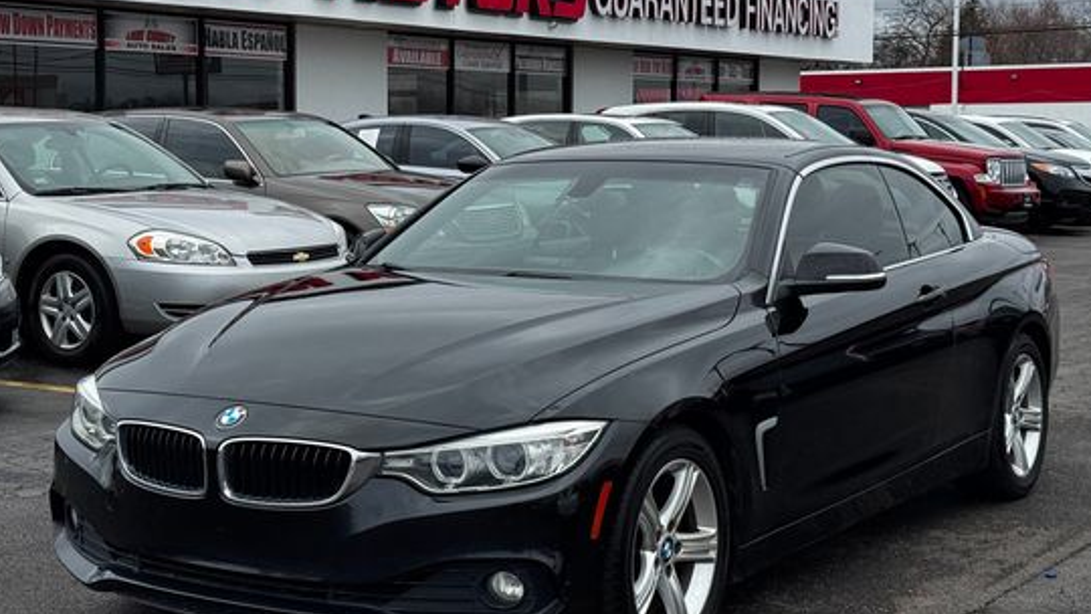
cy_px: 267
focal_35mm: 62
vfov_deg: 19.4
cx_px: 475
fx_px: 1794
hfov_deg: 33.8
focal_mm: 6.76
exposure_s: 1/2717
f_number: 1.78
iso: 64
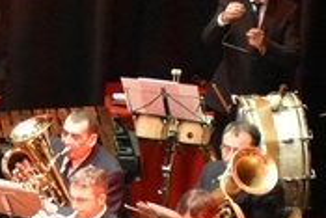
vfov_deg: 3.4
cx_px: -311
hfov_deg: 5.0
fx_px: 3643
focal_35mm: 402
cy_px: 231
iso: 5600
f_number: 4.8
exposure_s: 1/60
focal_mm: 52
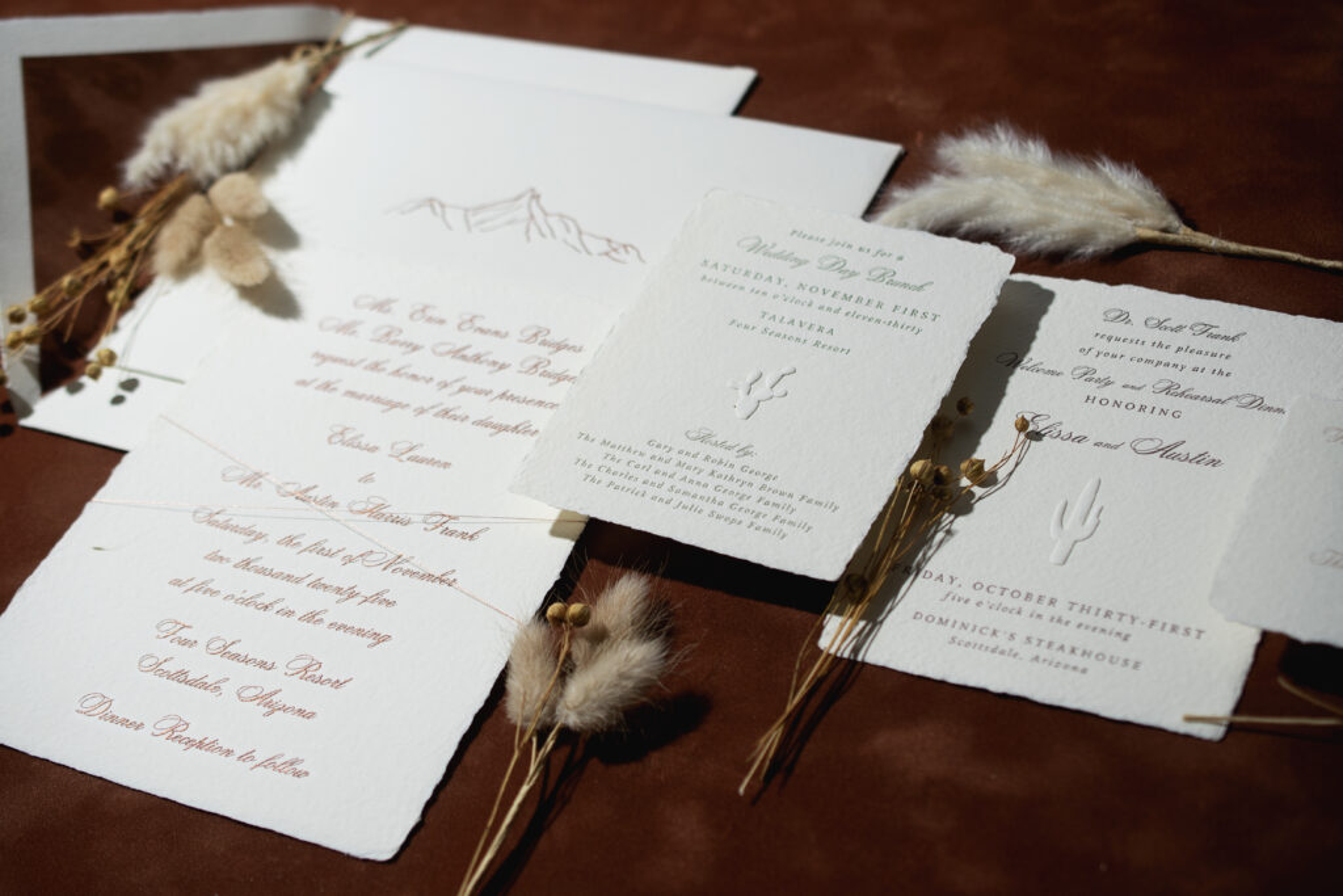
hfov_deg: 33.4
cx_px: 672
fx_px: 2238
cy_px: 448
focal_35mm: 60
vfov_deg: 22.6
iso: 100
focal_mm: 40
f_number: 4
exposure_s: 1/100
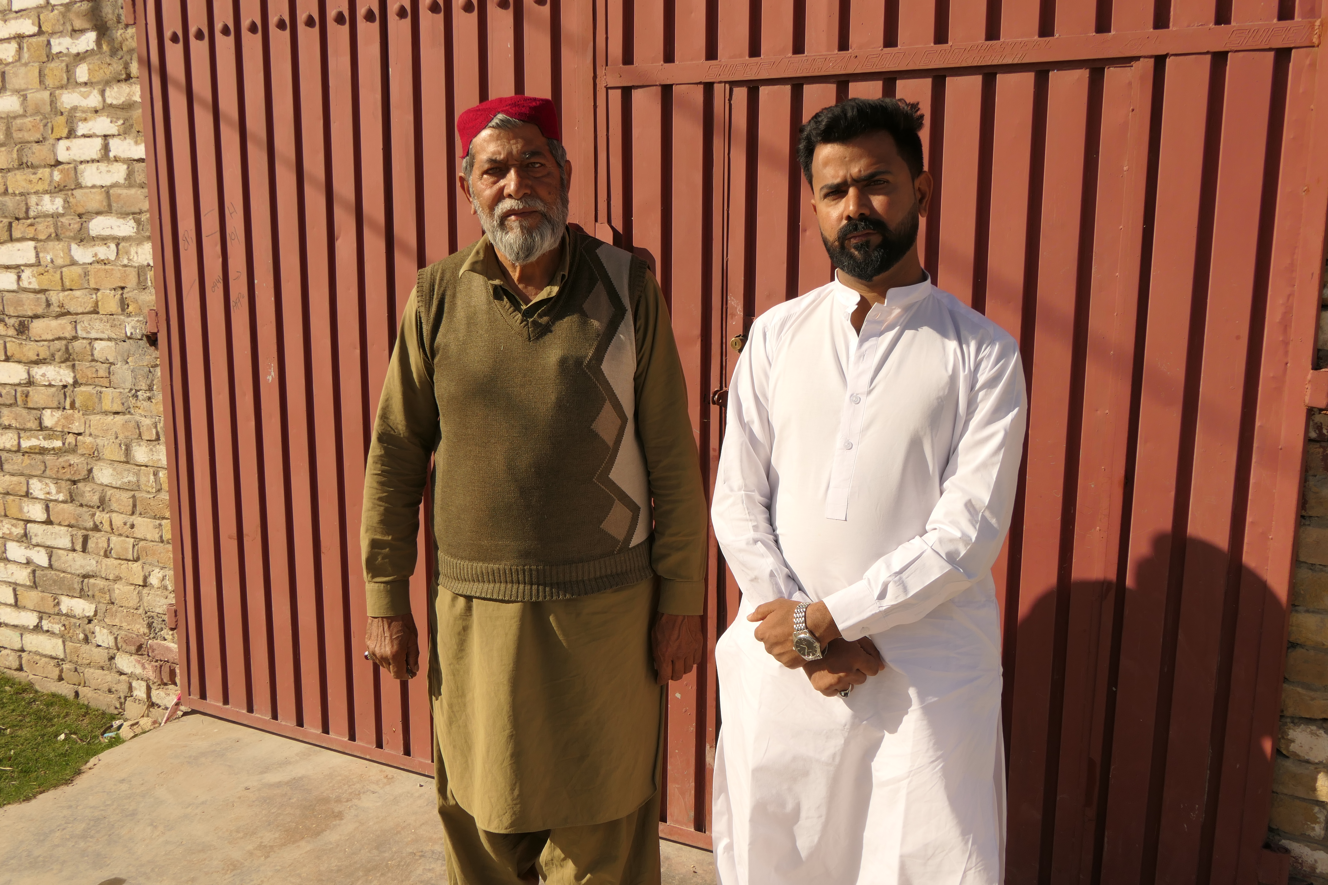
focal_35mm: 31
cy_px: 442
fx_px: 1143
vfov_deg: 42.3
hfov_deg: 60.3
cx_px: 664
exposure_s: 1/800
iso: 125
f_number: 5
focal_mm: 11.5
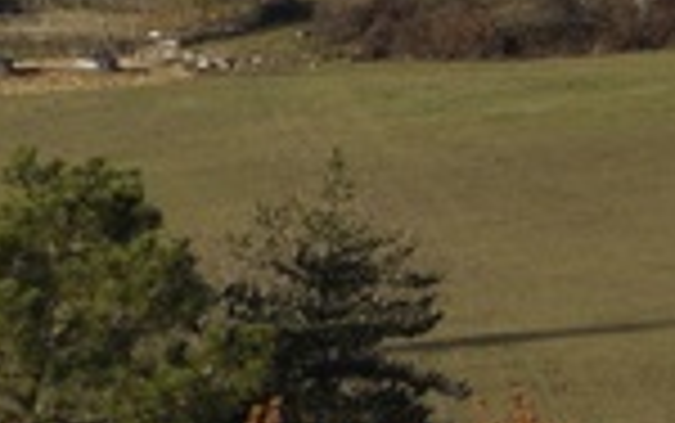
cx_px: -441
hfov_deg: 3.6
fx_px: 10539
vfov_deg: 2.3
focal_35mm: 572
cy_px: -641
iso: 100
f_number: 9
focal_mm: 55
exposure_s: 1/250
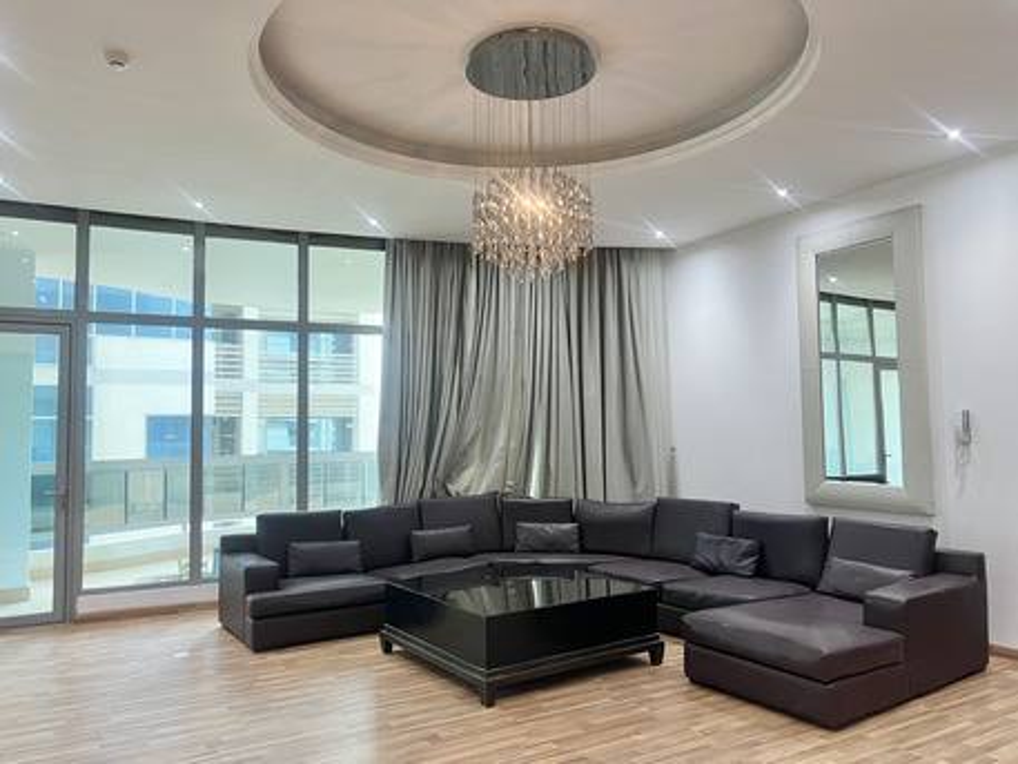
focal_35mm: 26
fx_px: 765
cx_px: 509
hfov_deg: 67.3
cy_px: 382
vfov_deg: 53.1
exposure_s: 1/50
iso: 80
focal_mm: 5.7
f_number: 1.5
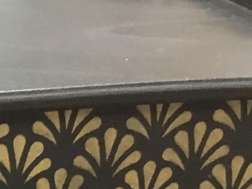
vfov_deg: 12.7
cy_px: 288
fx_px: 801
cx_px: -132
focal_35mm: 110
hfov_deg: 16.3
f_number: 2.4
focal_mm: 3.3
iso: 500
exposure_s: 1/17
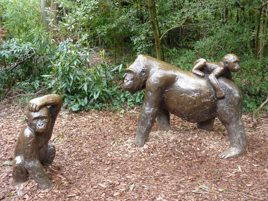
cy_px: 100
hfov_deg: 60.0
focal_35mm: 30
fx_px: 232
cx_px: 134
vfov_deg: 46.8
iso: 400
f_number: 3.4
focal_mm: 5
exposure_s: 1/100
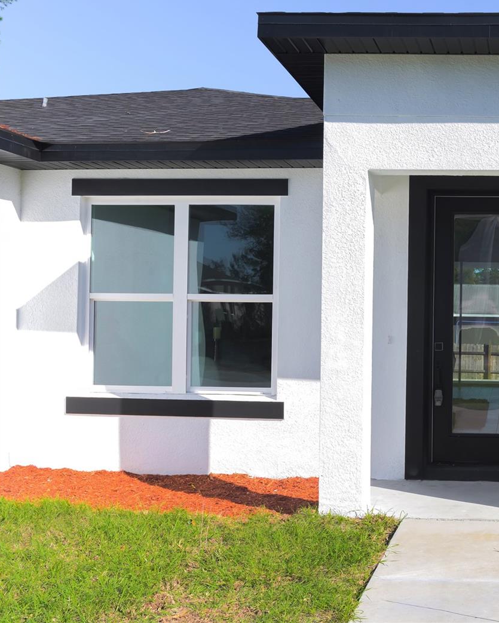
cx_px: 474
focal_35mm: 46
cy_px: 306
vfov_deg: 40.3
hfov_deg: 30.9
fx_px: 849
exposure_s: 1/80
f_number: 13
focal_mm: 32
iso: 100
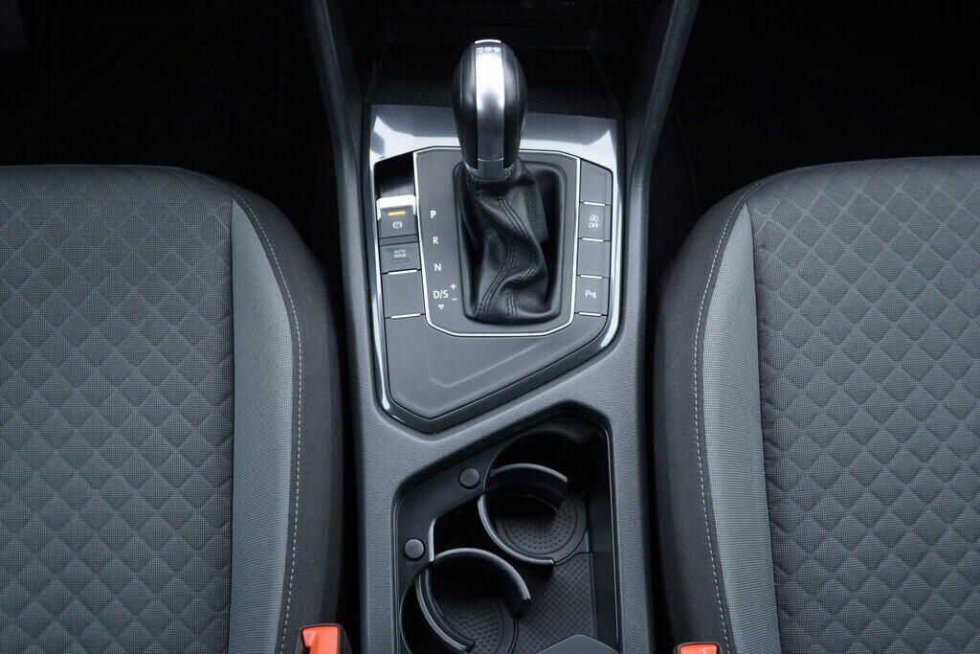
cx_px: 490
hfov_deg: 53.1
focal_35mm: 36
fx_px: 980
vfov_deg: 36.9
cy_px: 327
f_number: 2.8
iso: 320
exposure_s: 1/40
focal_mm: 24
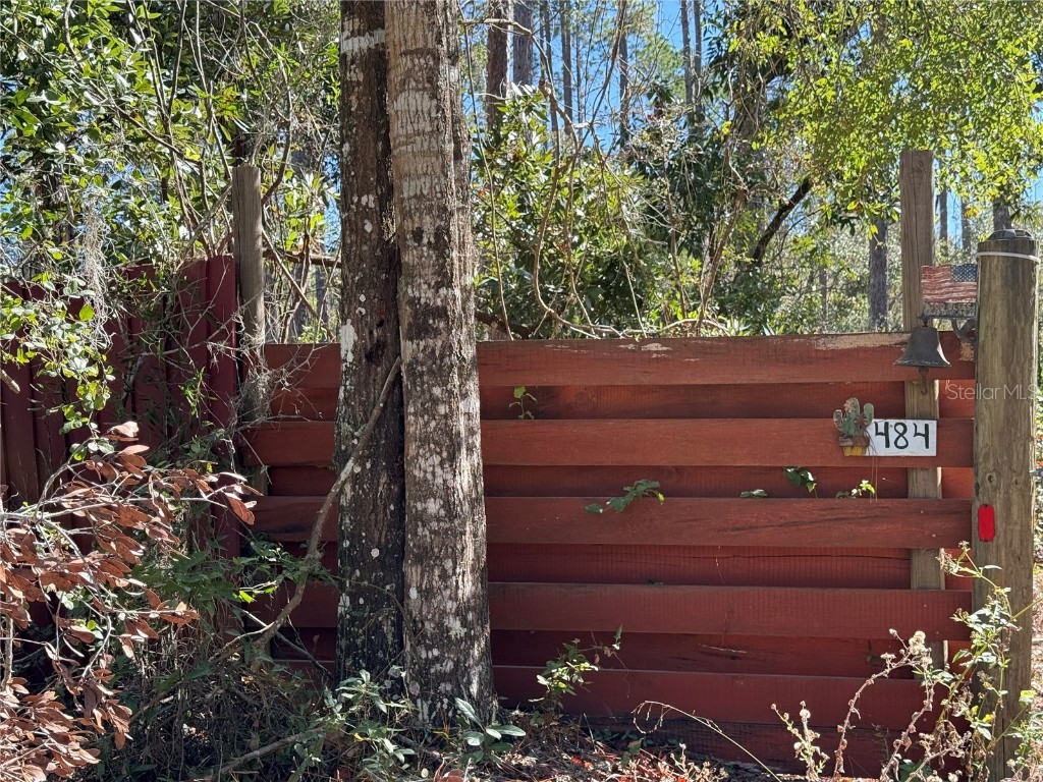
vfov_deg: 30.3
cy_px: 391
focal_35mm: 48
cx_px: 522
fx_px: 1446
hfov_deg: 39.7
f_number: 1.78
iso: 100
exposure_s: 1/769
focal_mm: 6.76
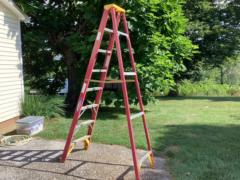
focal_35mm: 31
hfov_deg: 58.3
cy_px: 90
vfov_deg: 45.4
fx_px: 215
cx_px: 120
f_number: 2.4
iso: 25
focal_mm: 3.3
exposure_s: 1/345
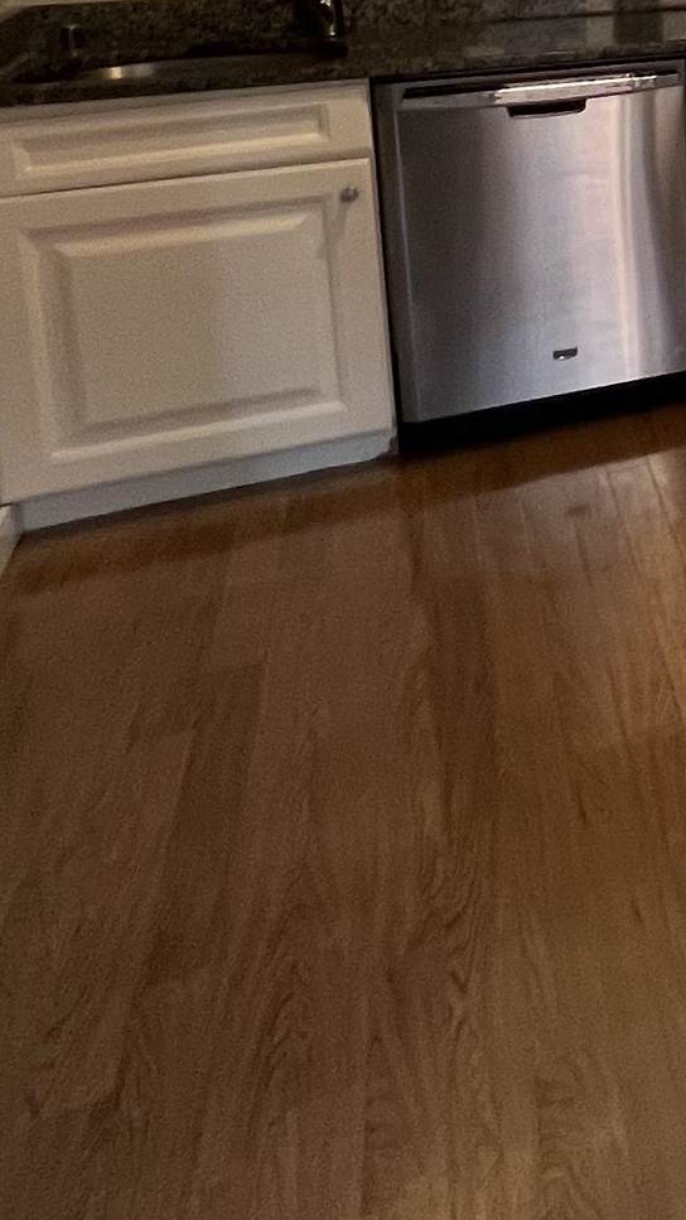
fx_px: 1455
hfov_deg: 14.7
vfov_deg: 39.3
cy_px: -43
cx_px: 1685
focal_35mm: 45
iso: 125
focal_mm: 1.57
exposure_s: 1/120
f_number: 1.8
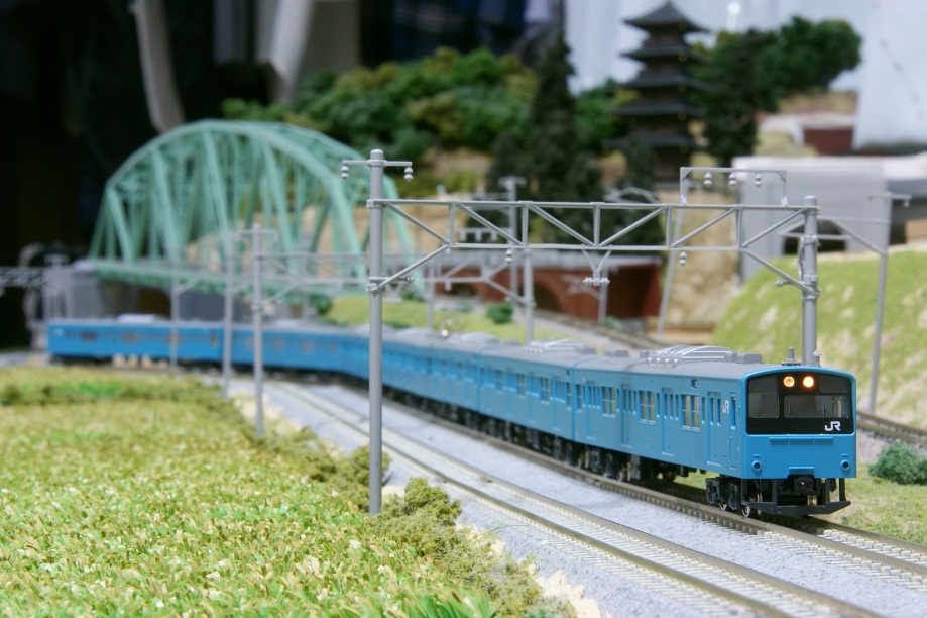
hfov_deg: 22.6
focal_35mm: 90
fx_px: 2317
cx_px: 464
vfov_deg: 15.2
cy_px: 309
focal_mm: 60
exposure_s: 6
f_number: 29
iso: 400
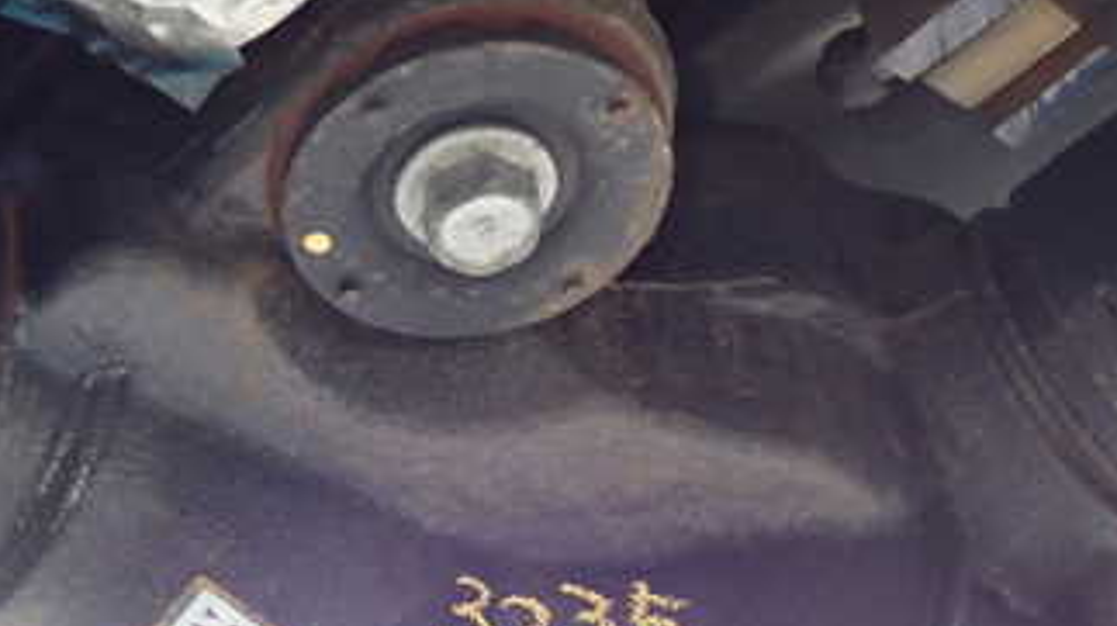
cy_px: 626
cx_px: 415
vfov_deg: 15.4
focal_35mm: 77
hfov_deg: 27.4
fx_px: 2279
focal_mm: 6.83
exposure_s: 1/40
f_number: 2.7
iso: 320
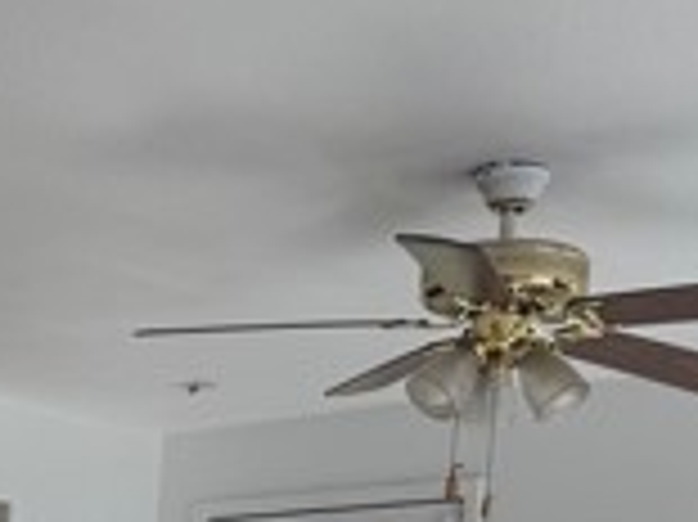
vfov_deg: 13.7
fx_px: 1995
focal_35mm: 99
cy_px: 860
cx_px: -135
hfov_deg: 18.8
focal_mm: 6.76
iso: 80
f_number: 1.78
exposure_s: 1/315
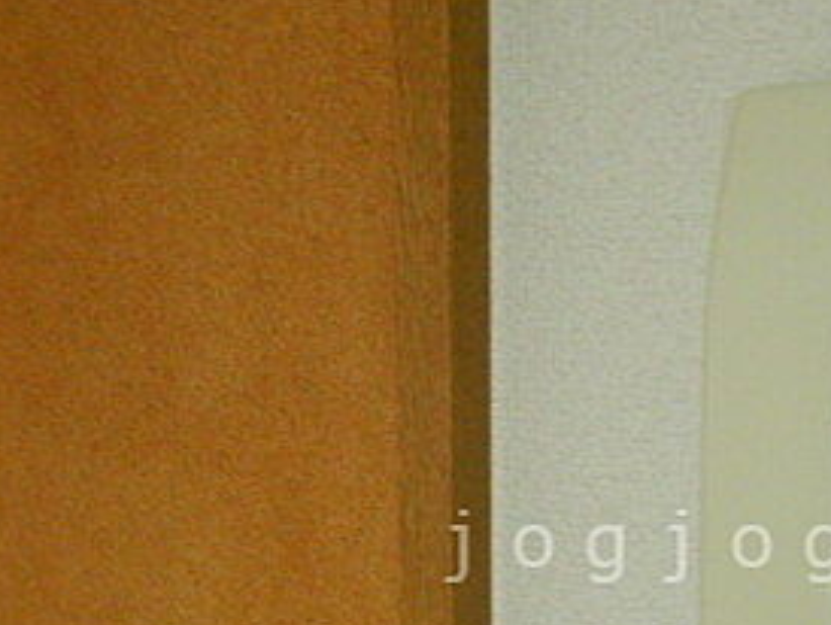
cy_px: 546
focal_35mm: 56
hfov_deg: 33.4
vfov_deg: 25.4
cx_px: 652
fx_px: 1346
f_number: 2.8
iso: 400
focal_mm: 4.3
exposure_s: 1/25
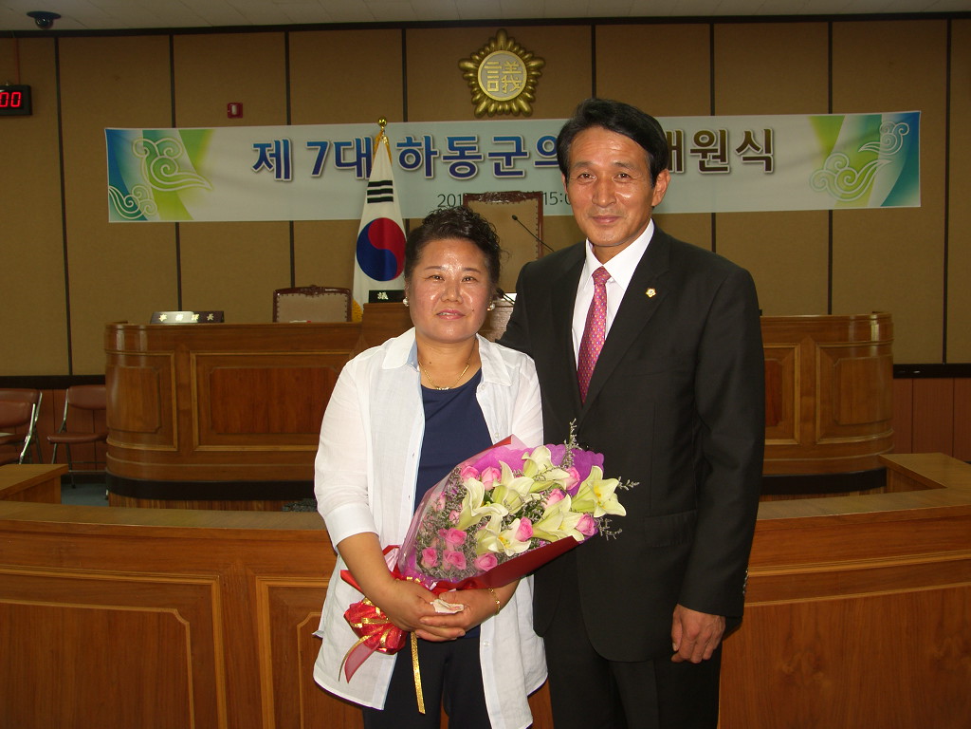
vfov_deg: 36.0
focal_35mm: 40
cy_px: 364
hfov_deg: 46.8
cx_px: 486
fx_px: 1122
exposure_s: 1/40
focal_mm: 10.3
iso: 50
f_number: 2.5
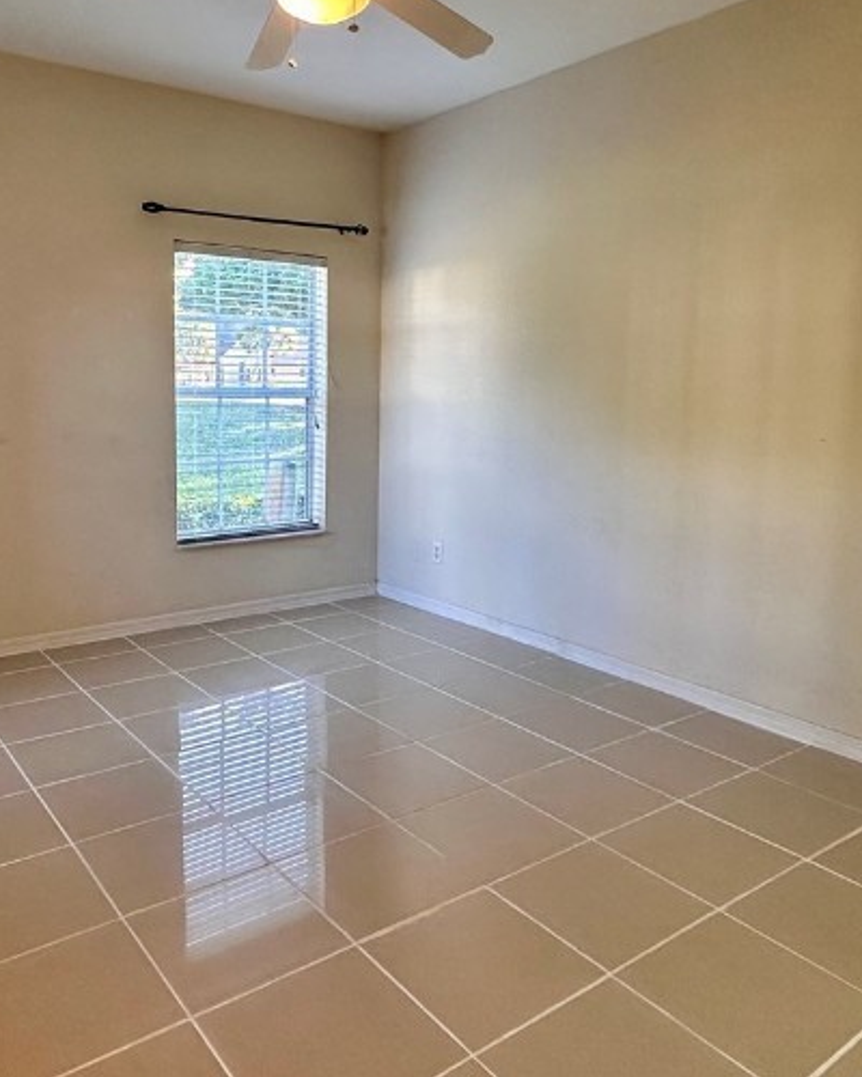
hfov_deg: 51.4
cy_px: 459
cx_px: 379
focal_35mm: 28
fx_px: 893
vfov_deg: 61.9
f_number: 2.2
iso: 250
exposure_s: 1/120
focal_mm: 2.22
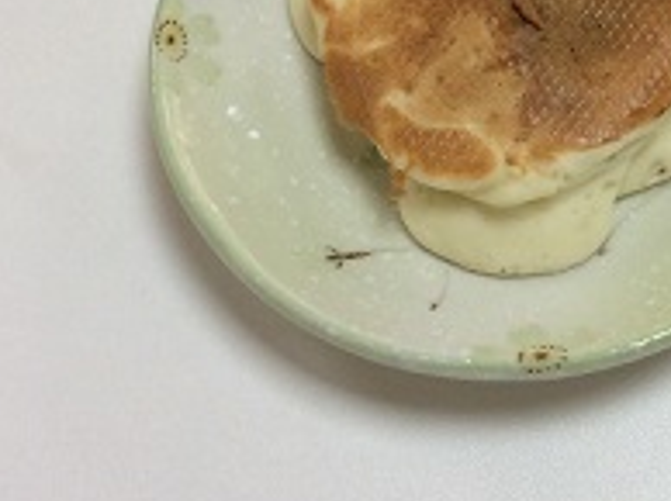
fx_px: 1491
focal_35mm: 77
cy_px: -33
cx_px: 572
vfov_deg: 18.5
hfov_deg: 24.8
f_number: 2.4
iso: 32
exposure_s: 1/120
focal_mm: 3.3
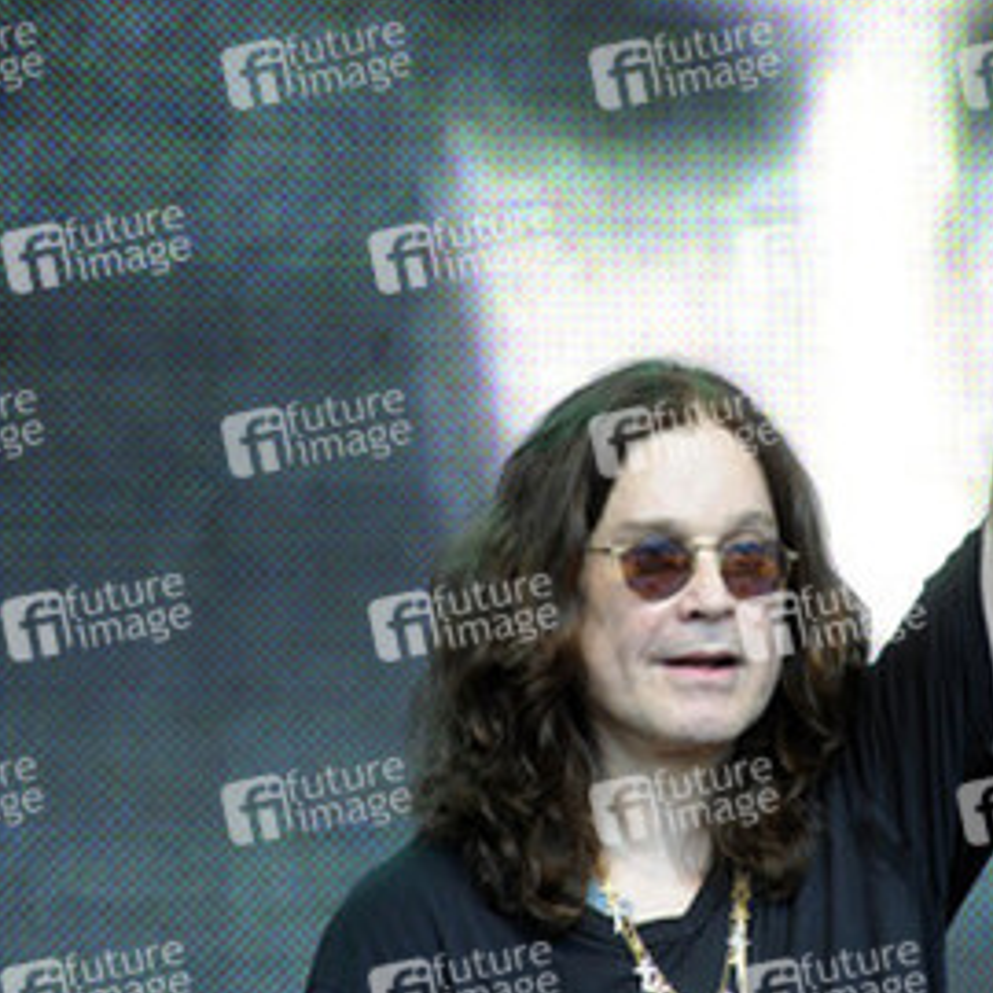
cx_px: 734
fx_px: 7140
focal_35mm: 220
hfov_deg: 7.9
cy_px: 526
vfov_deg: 8.0
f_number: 5.6
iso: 1600
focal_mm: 155
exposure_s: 1/320
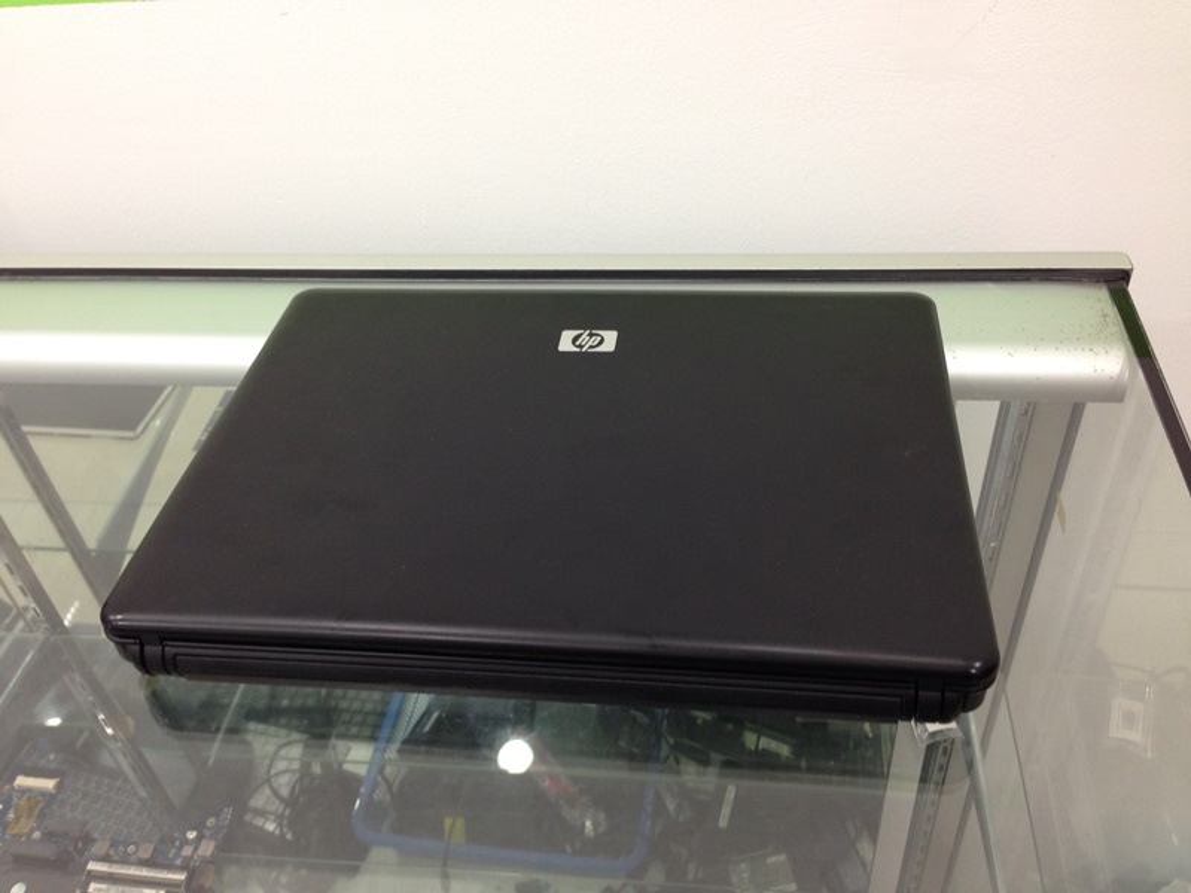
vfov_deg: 42.9
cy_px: 446
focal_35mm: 33
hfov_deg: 55.4
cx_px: 596
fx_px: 1135
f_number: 2.4
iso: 64
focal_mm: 4.12
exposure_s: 1/20
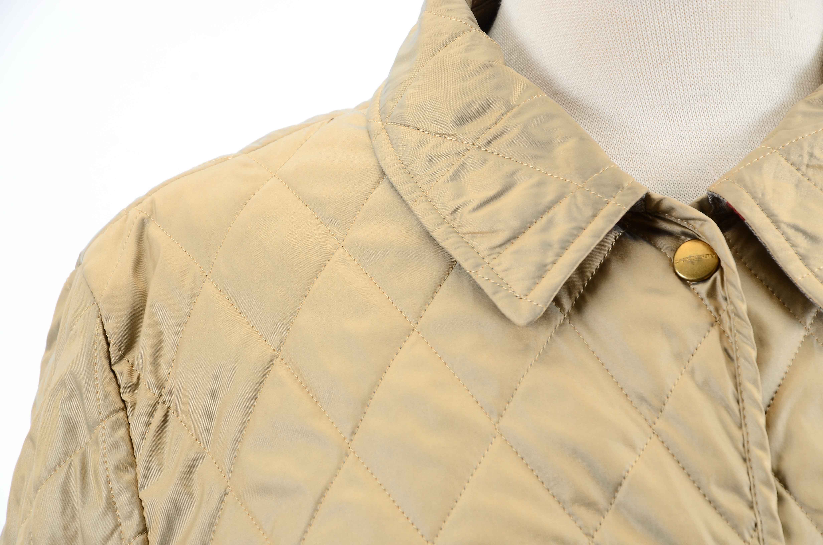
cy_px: 272
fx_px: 3593
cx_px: 412
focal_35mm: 158
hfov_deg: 13.1
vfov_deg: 8.7
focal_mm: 105
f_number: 8
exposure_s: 1/80
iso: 160
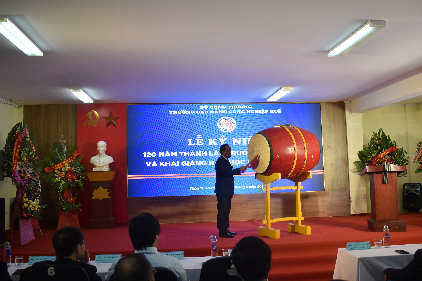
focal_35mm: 34
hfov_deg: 55.1
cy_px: 140
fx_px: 404
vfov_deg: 38.4
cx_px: 211
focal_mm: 23
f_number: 5
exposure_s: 1/60
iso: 400
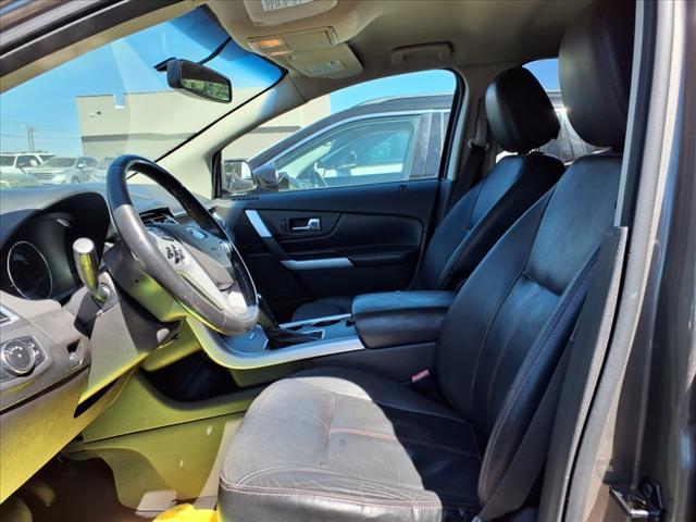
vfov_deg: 51.4
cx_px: 348
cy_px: 261
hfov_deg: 65.3
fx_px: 543
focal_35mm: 27
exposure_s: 1/435
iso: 40
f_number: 1.9
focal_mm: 3.58
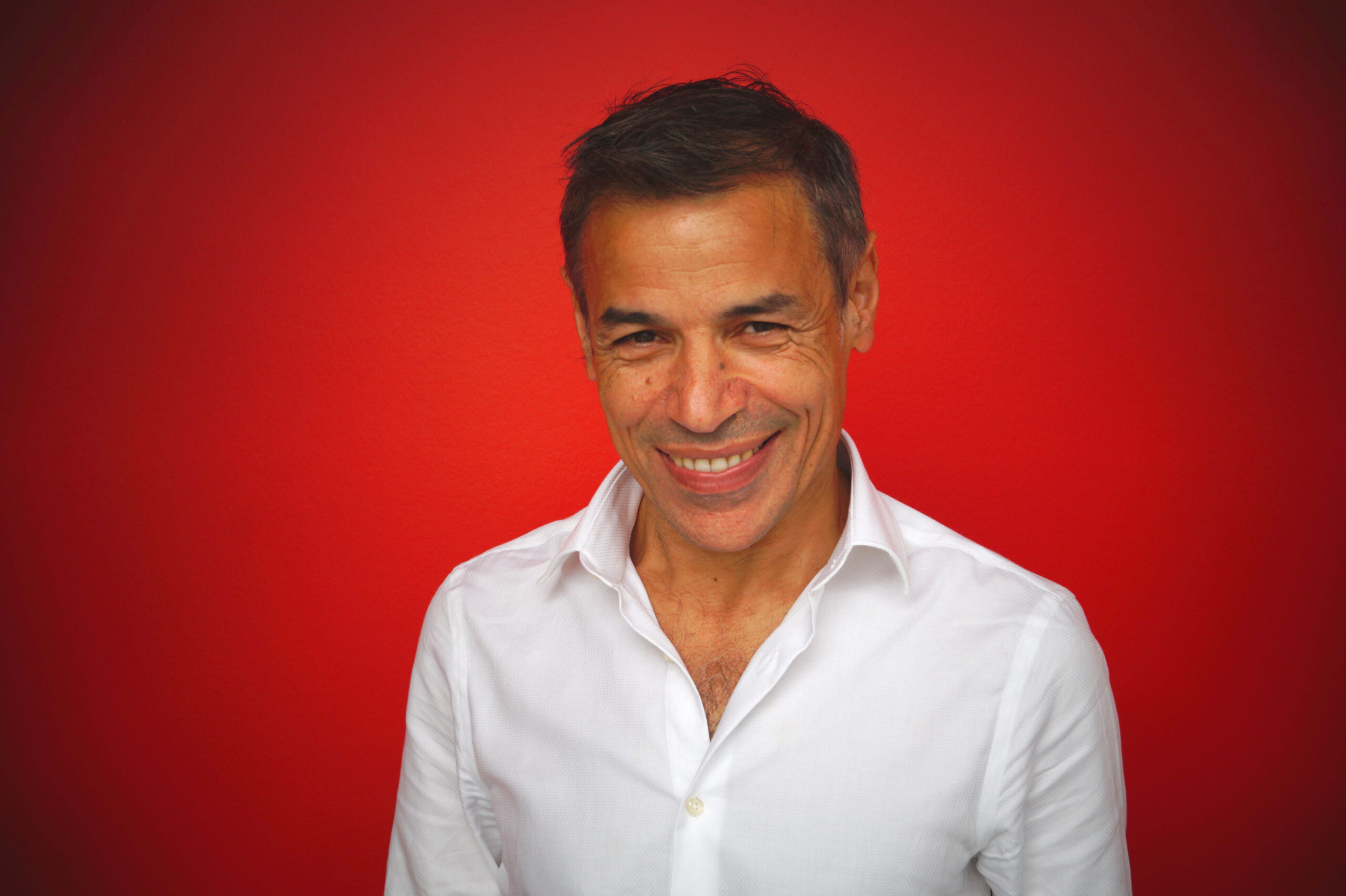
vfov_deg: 25.7
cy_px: 448
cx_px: 673
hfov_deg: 37.9
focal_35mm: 52
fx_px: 1962
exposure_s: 1/125
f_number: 5.6
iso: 100
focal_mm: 35
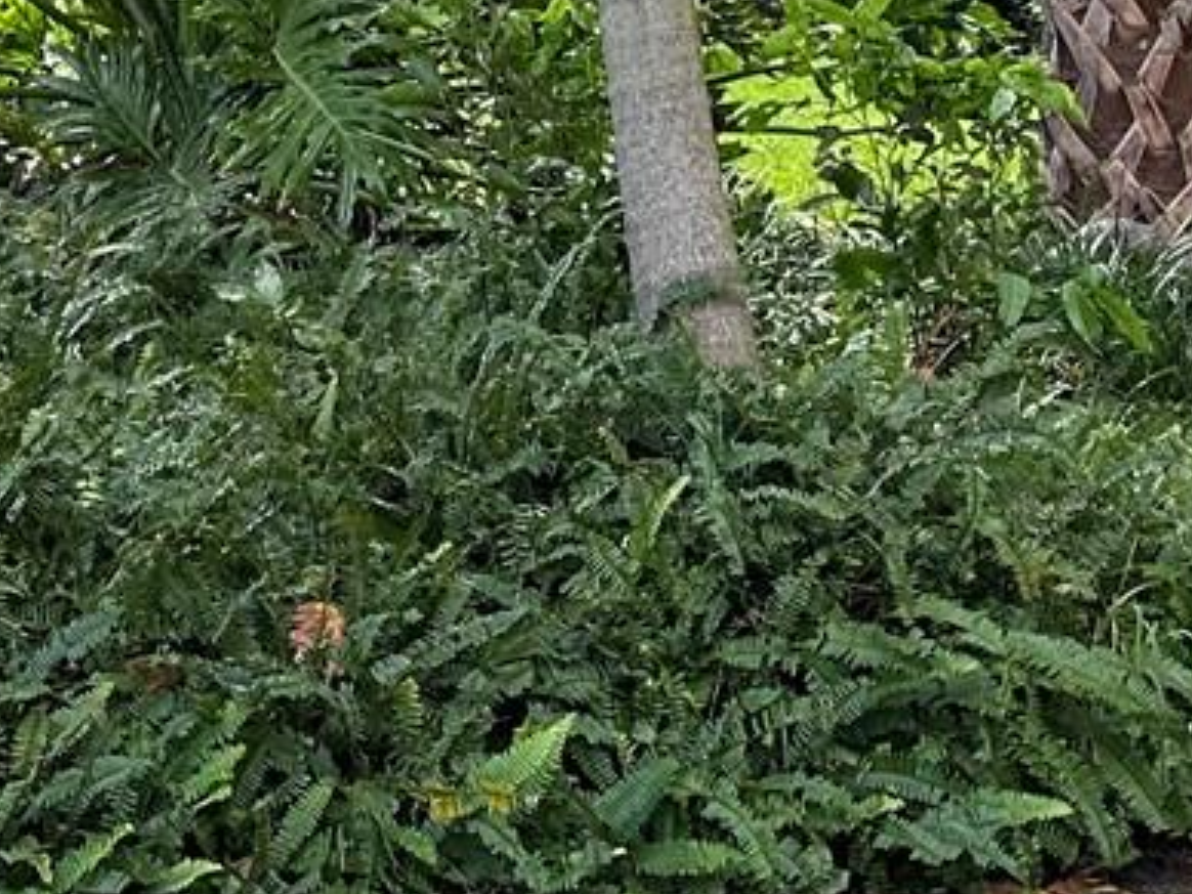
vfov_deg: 13.5
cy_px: -691
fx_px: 3409
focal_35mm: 99
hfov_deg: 19.7
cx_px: 344
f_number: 1.78
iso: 80
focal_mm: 6.86
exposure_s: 1/552
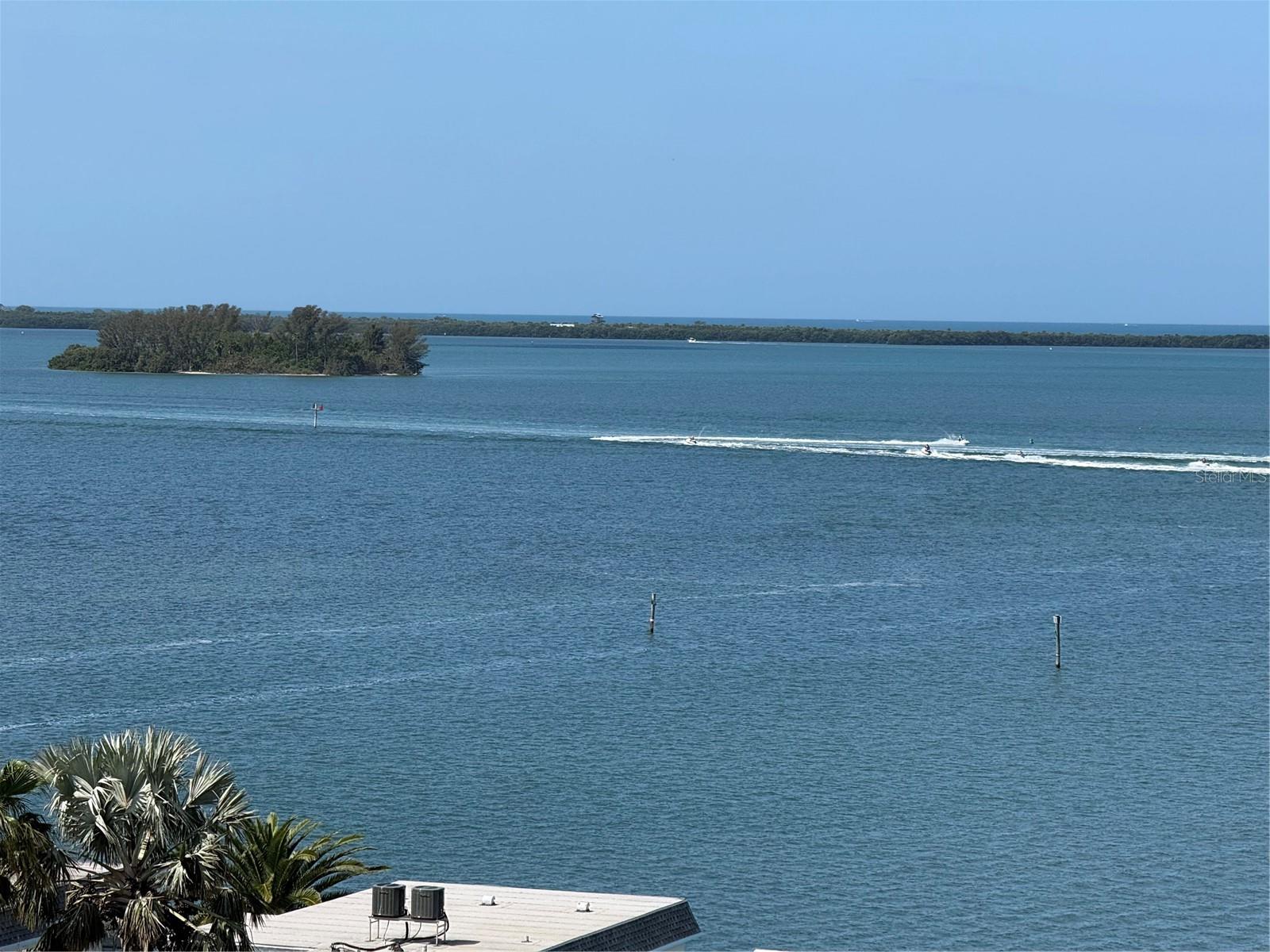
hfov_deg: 16.4
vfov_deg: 12.3
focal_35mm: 120
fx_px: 4403
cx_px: 635
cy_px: 476
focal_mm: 15.66
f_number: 2.8
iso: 64
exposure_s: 1/2525
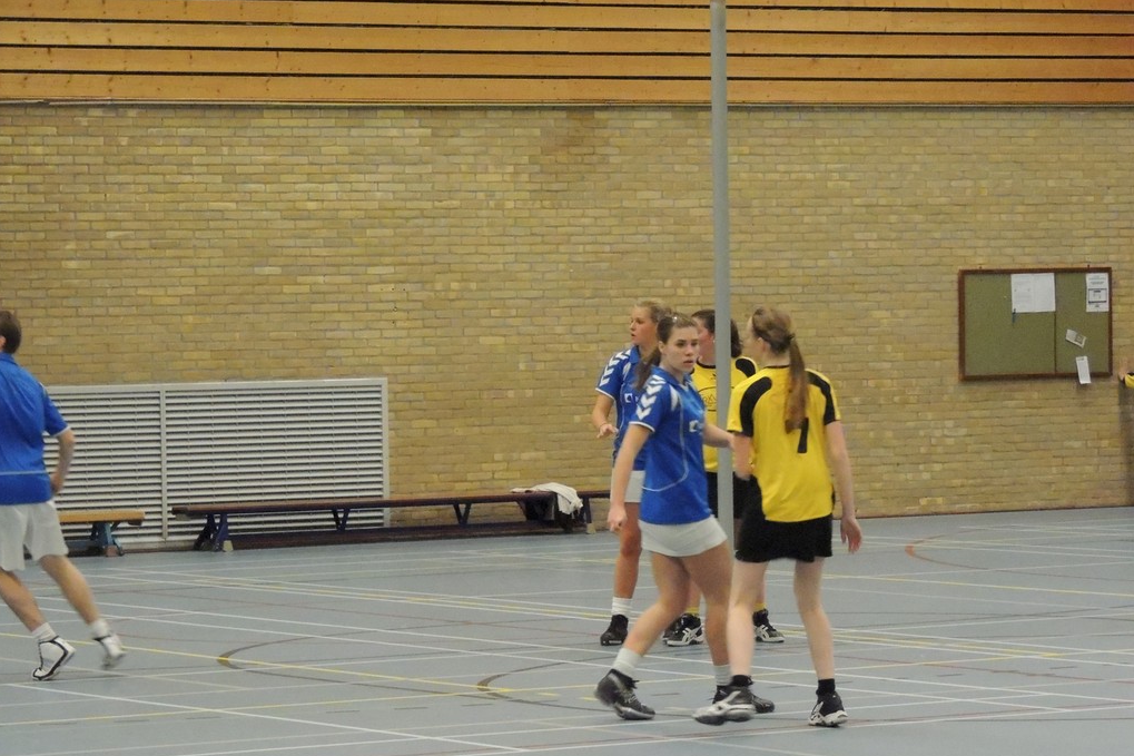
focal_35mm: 162
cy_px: 425
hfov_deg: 12.7
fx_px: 5102
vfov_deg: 8.5
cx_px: 566
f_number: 4.4
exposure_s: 1/100
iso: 3200
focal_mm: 27.6
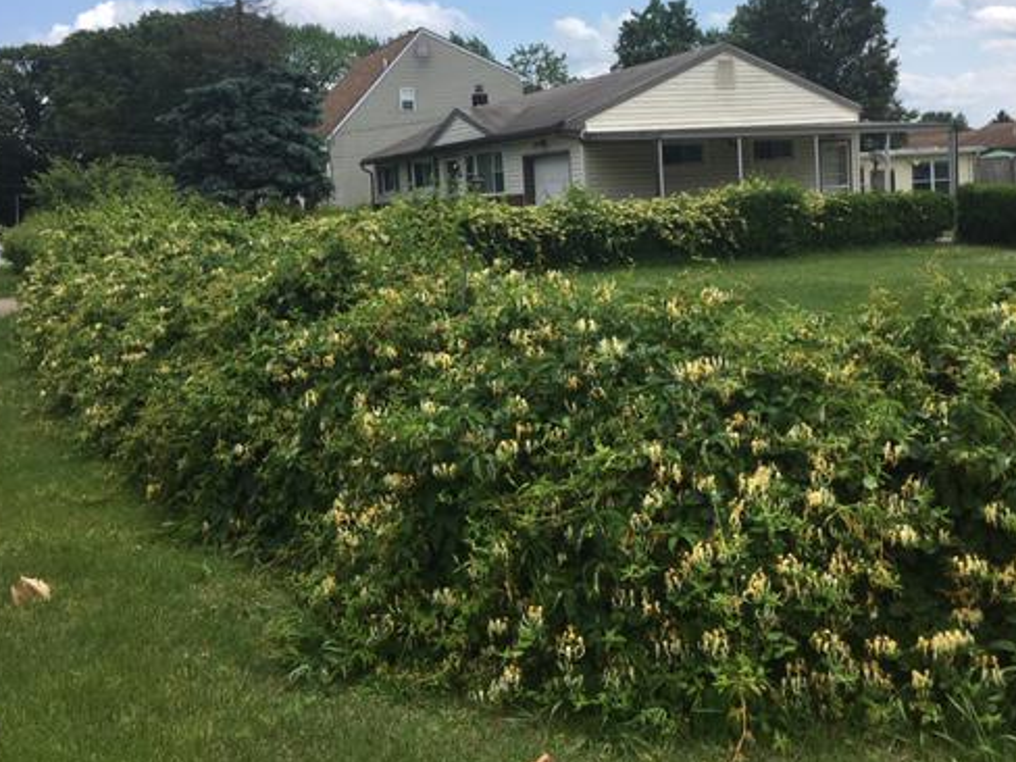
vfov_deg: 37.4
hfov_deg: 49.0
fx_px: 1115
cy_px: 273
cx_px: 502
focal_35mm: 38
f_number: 2.2
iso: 25
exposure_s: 1/2331
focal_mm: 4.15
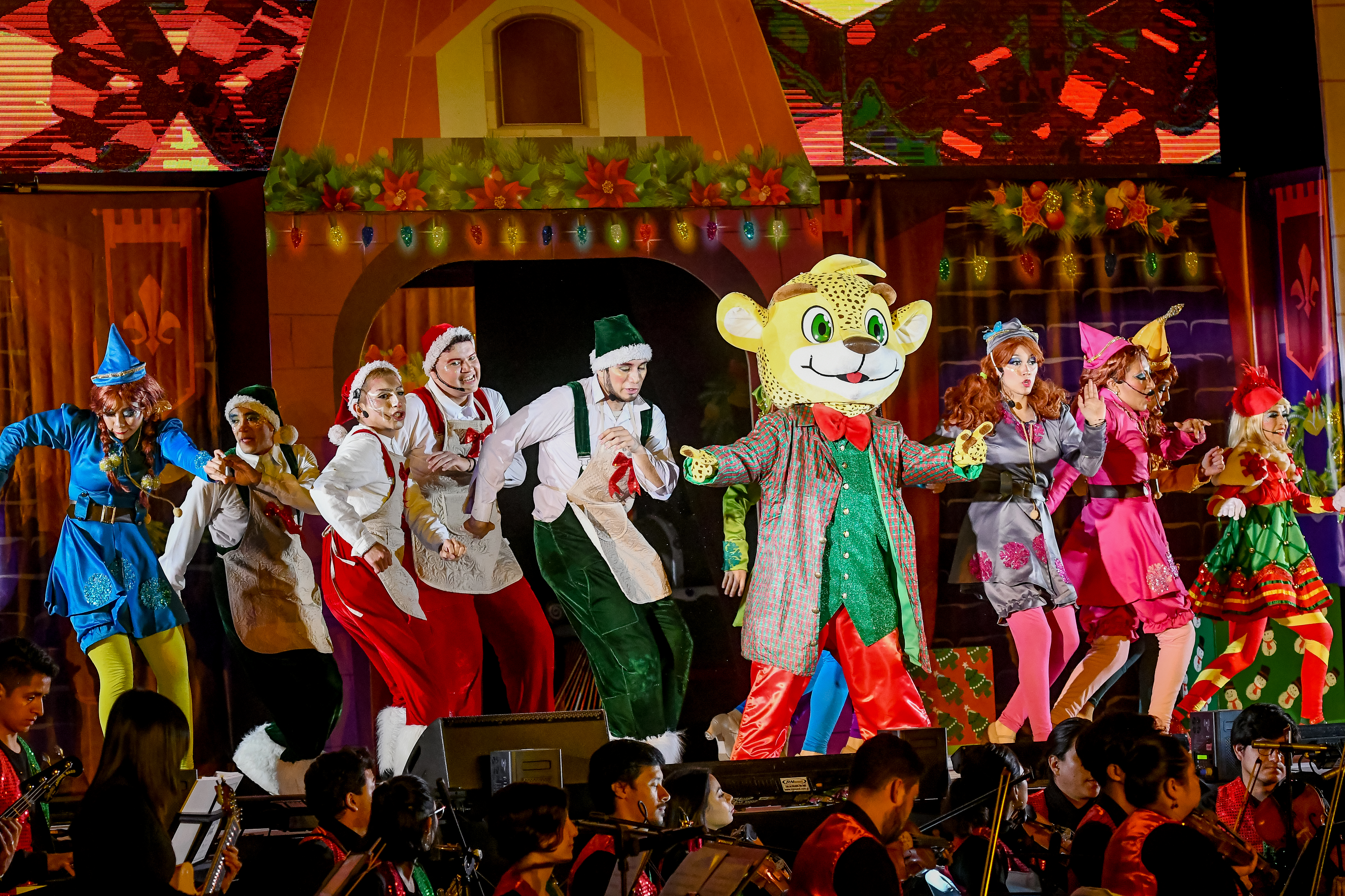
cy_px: 448
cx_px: 672
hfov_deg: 14.4
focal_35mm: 142
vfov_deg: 9.6
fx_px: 5324
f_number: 4
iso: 3200
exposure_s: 1/800
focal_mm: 95
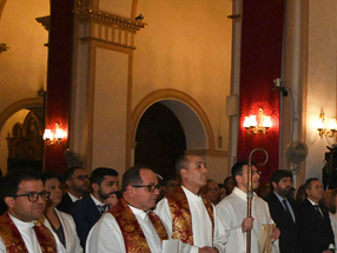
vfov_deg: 19.6
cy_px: 166
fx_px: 731
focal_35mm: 75
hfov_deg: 23.9
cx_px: 394
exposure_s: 1/200
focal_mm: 31
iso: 5000
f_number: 9
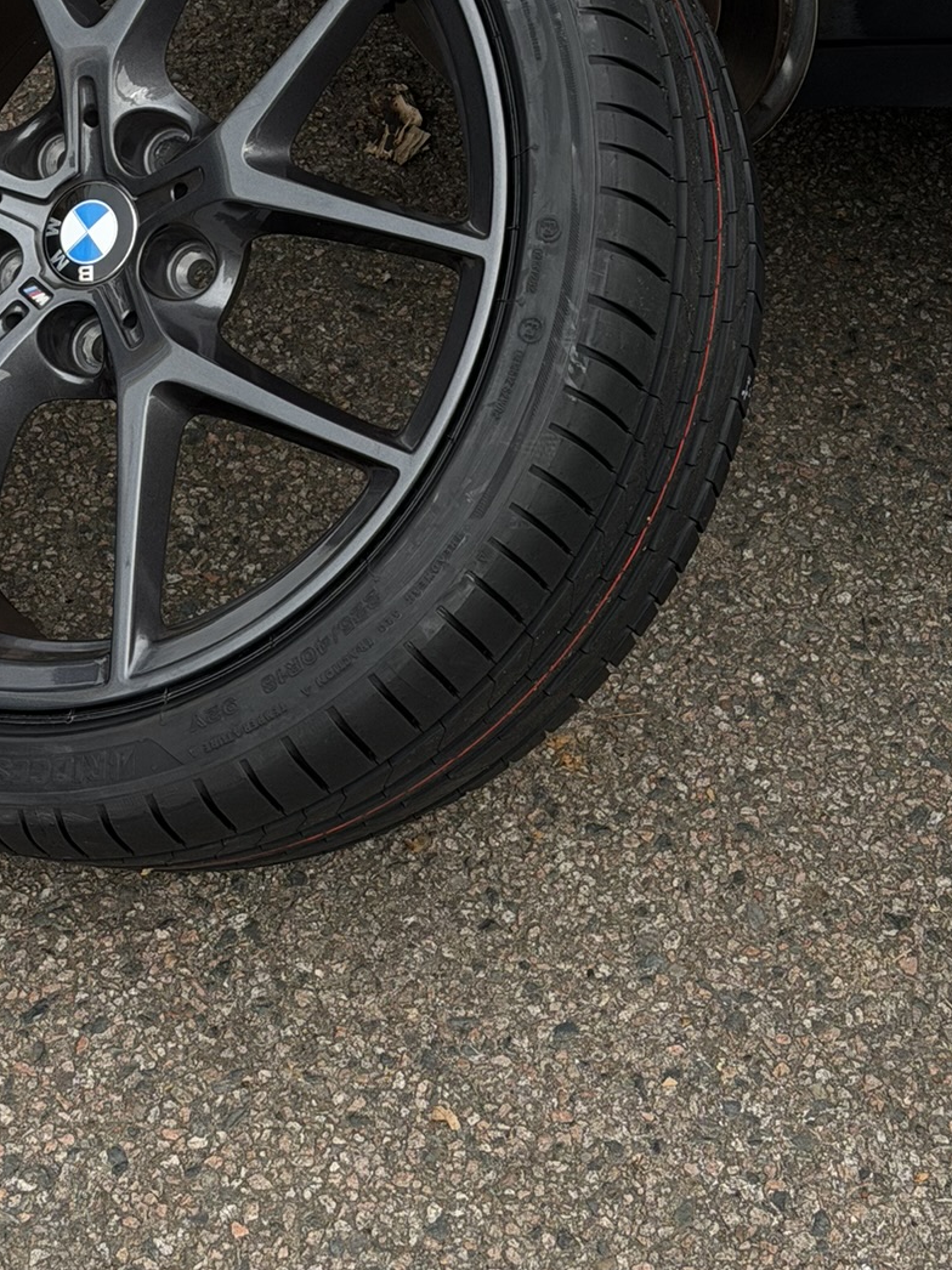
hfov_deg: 15.7
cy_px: 95
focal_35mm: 94
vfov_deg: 20.4
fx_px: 3448
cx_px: 404
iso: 100
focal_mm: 6.76
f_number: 1.78
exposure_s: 1/1307
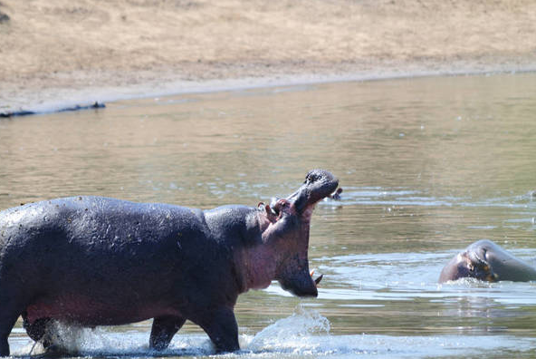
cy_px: 181
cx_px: 260
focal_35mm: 709
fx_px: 10566
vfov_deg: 1.9
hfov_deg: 2.9
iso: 220
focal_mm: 400
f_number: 5.6
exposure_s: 1/400
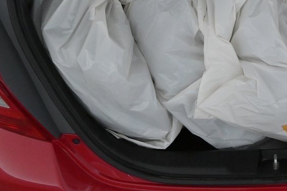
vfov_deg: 19.1
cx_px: 284
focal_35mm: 70
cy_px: 20
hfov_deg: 27.3
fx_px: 558
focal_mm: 16
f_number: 5.6
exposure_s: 1/125
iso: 2500
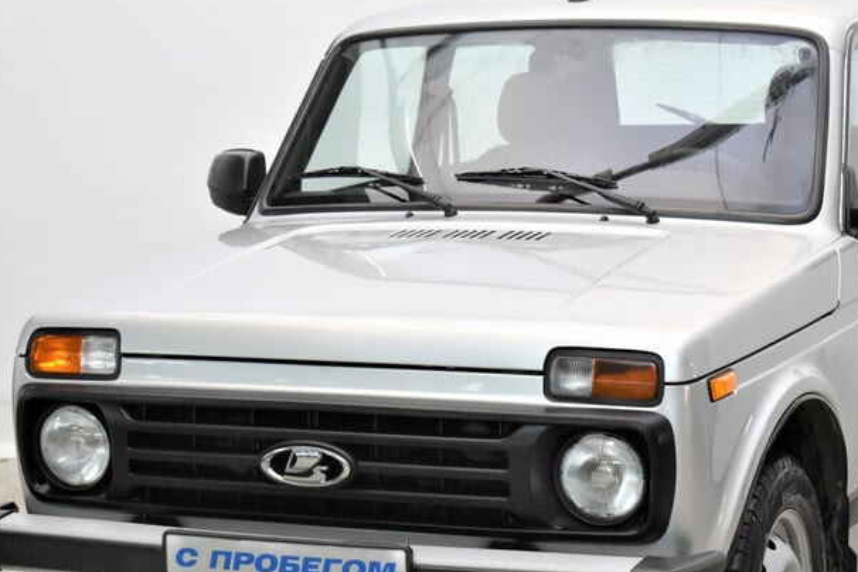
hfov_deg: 19.1
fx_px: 2550
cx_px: 504
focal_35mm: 107
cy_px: 361
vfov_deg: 12.8
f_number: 5.3
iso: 800
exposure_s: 1/80
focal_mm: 48
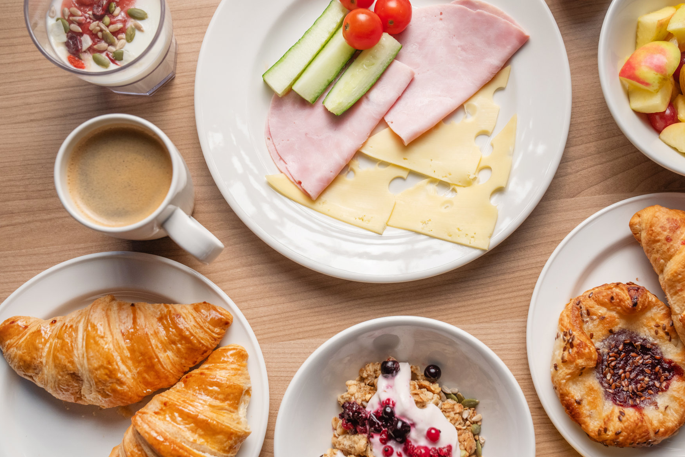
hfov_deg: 41.8
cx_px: 402
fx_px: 894
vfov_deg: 28.6
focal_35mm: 47
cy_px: 262
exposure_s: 1/100
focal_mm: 40
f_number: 4.5
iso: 640
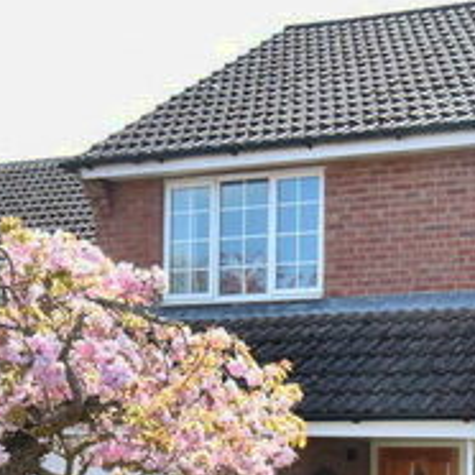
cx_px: 363
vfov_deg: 17.8
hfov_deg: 18.0
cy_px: 446
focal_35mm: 96
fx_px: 1490
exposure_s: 1/60
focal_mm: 20
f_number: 10
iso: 250
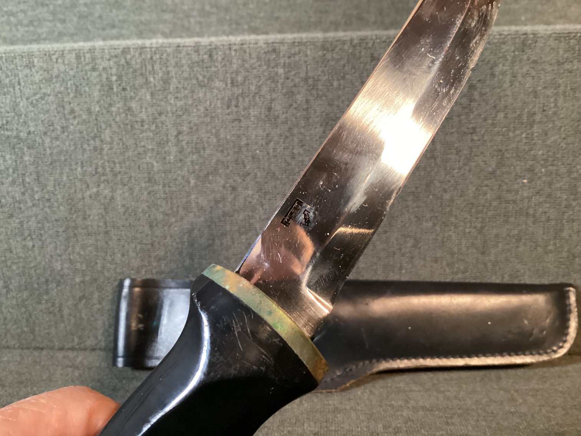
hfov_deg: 58.3
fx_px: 520
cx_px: 290
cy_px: 218
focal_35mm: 31
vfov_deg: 45.4
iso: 400
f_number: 2.4
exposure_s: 1/40
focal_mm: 3.3
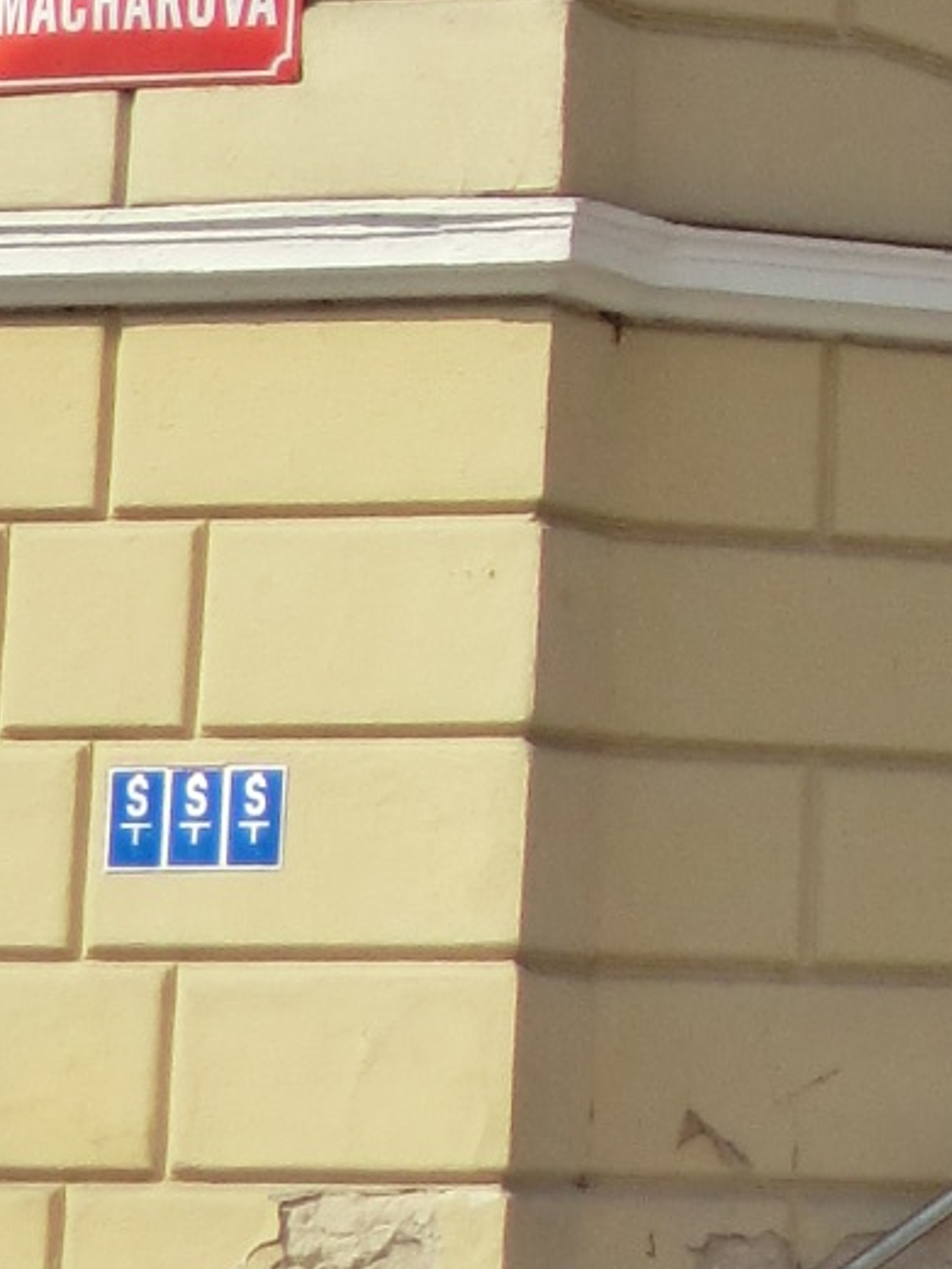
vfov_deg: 8.8
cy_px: -928
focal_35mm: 216
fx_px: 7917
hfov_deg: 6.7
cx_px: 1919
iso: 80
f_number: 3.8
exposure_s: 1/1000
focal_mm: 7.1
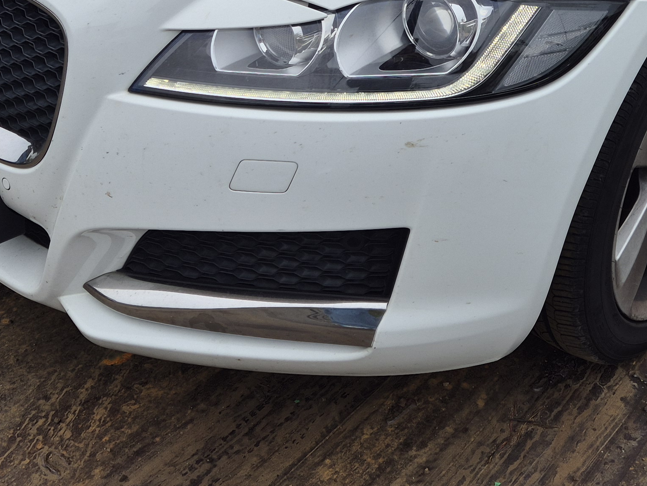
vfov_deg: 22.6
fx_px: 1122
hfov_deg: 31.9
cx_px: 426
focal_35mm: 60
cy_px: -84
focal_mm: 5.4
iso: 25
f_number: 1.8
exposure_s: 1/1336
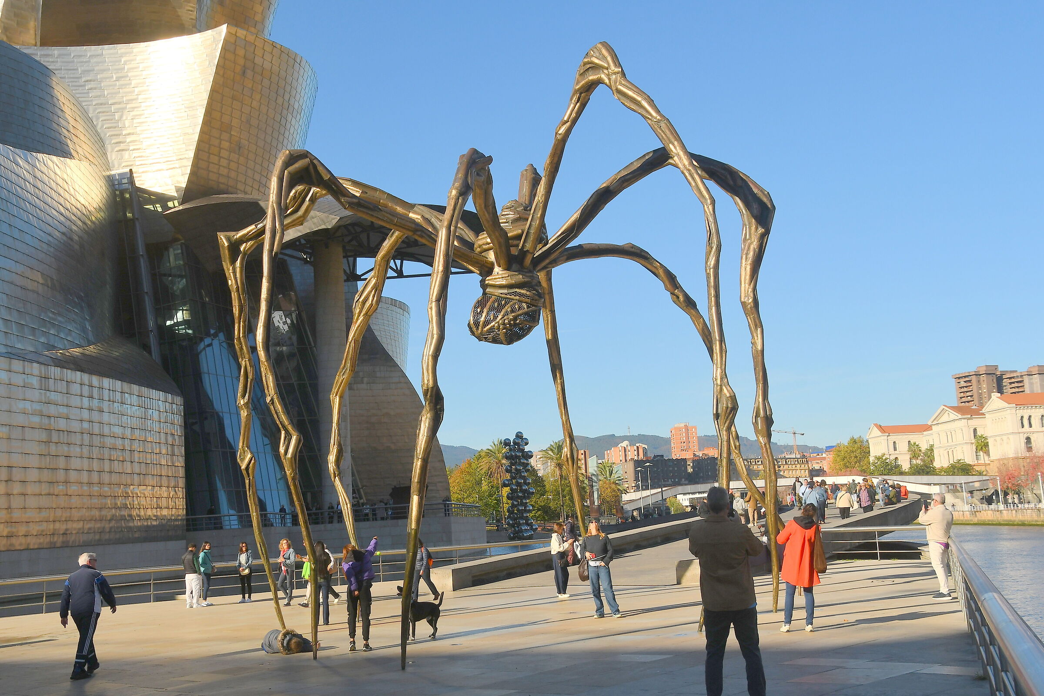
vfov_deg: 34.2
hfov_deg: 49.6
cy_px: 348
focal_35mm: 39
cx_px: 522
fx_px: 1131
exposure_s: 1/1250
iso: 200
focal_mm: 26
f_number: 8
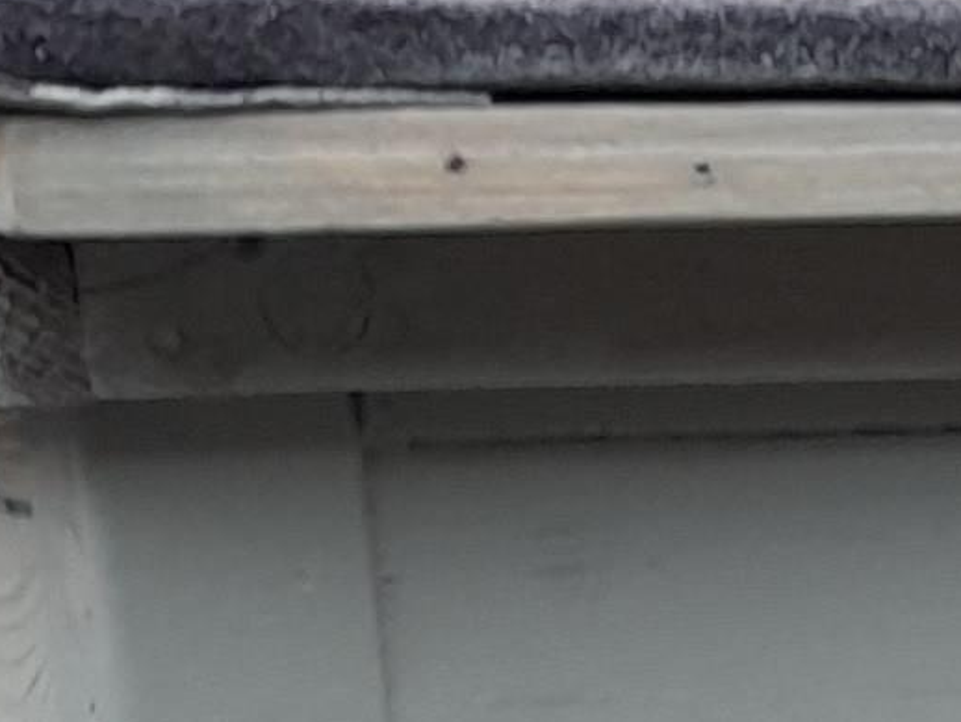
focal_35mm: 193
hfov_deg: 9.1
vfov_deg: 7.1
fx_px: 5360
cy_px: 1958
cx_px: 2410
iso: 32
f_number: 2
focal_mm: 4.6
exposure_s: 1/50
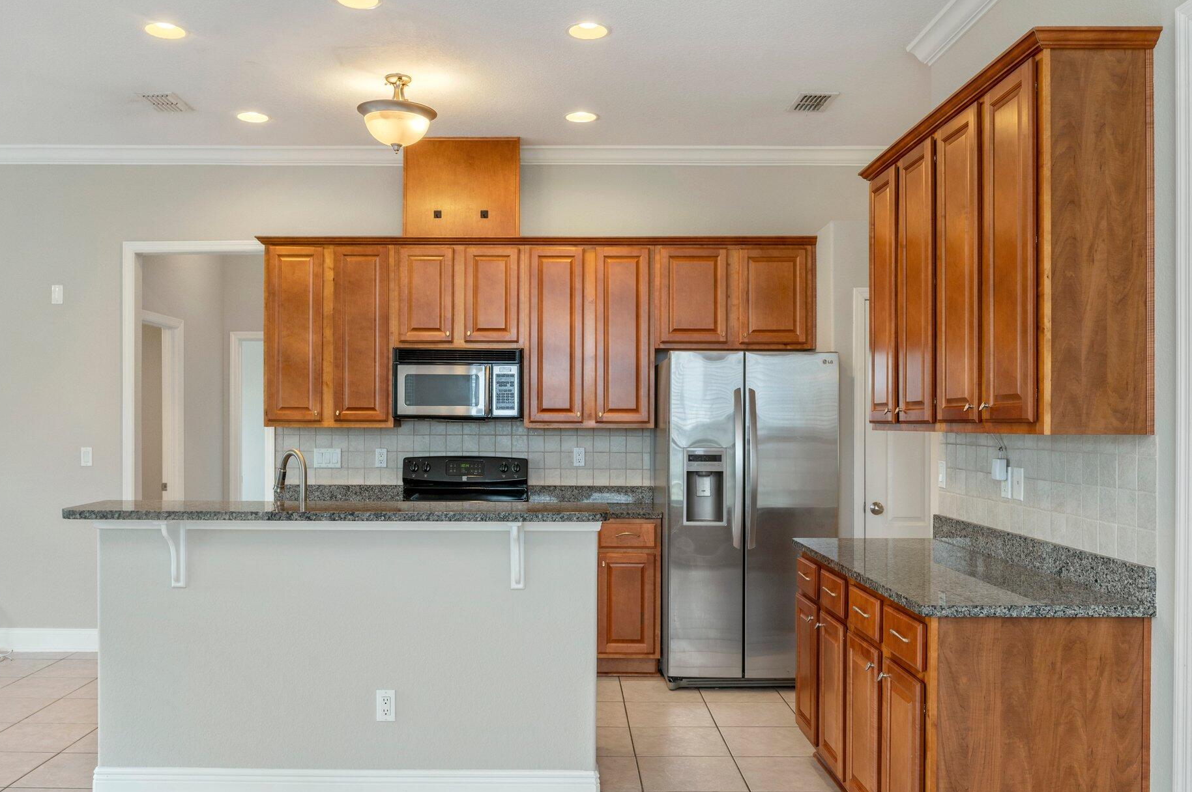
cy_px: 441
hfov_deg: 65.4
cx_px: 553
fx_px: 926
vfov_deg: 46.2
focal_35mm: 28
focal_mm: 25
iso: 500
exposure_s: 1/30
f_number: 9
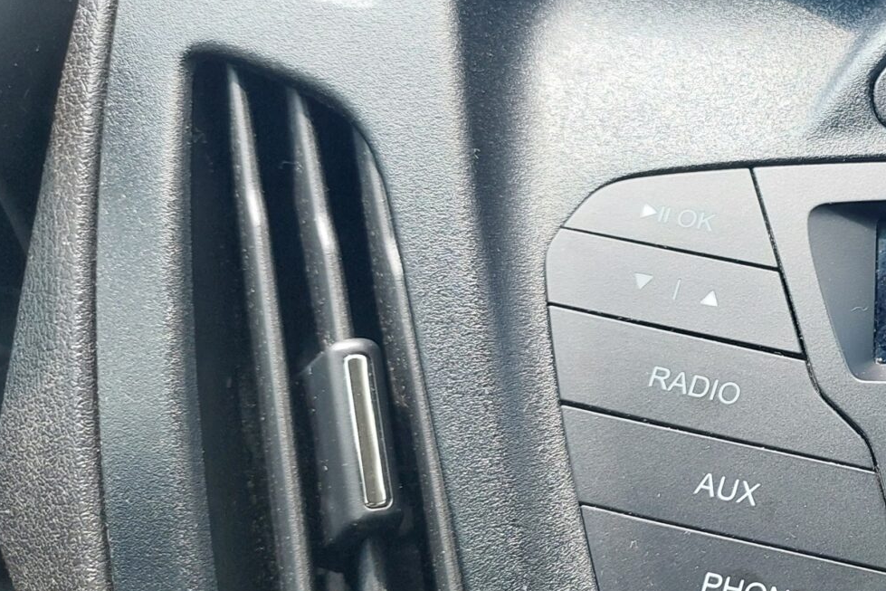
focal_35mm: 68
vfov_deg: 20.0
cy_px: 300
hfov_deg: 26.5
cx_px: 1053
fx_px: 1674
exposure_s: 1/103
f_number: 1.8
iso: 40
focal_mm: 5.23
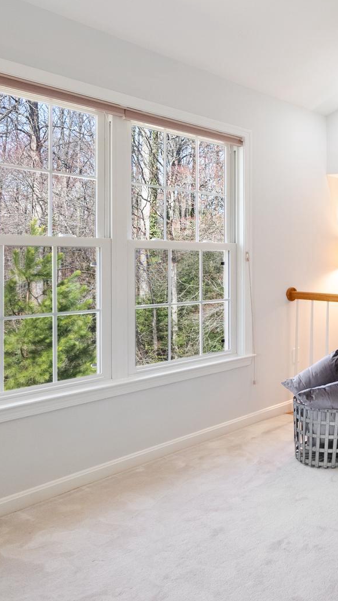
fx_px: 494
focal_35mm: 31
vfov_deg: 62.5
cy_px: 268
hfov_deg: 30.4
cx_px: 432
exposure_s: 1/15
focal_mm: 15
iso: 800
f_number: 8
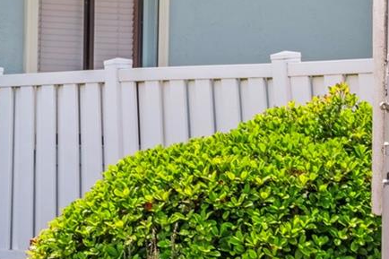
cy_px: 82
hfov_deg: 9.0
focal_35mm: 221
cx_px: 625
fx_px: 2387
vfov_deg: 6.2
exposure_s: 1/1600
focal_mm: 40
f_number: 13
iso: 250
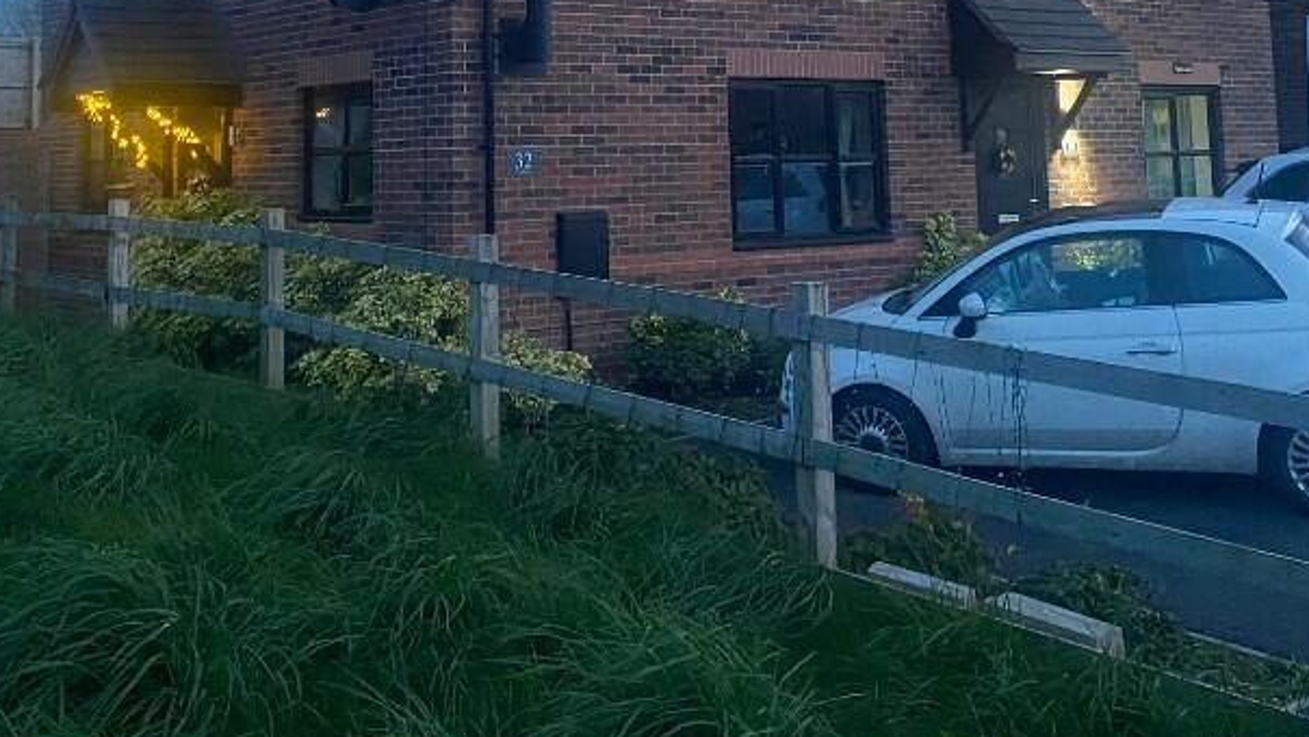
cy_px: -30
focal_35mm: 48
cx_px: 628
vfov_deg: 23.7
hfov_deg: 42.9
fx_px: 1666
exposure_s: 1/40
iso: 500
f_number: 1.8
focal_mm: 4.25
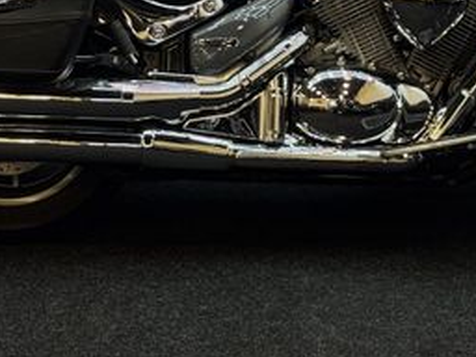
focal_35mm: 120
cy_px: -20
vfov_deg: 12.2
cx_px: 288
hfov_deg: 16.4
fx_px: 1650
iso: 64
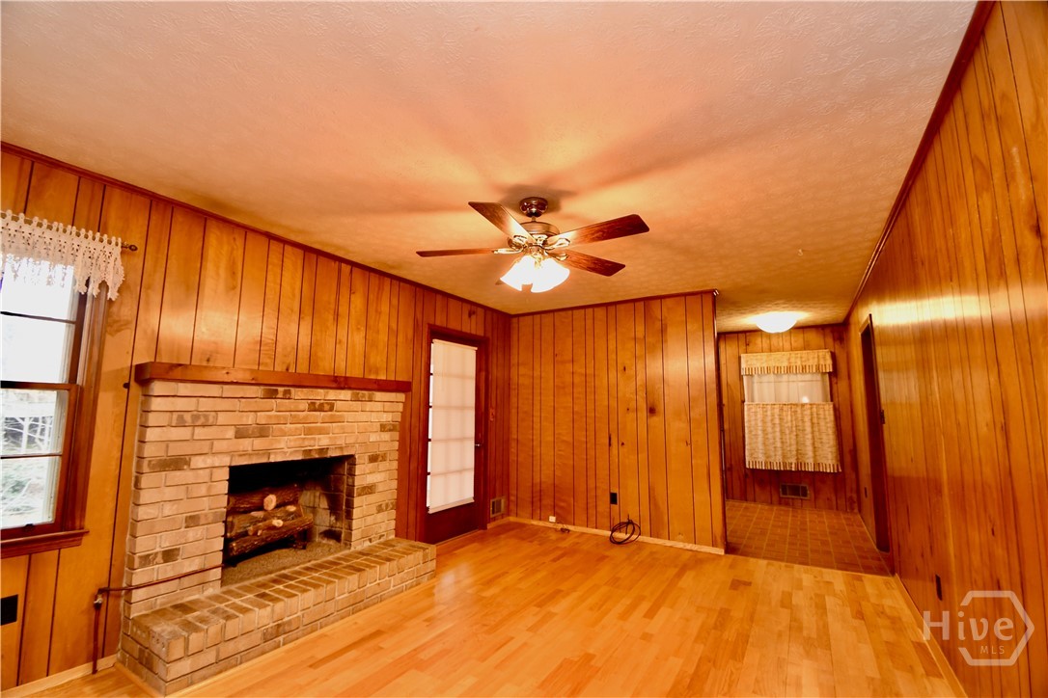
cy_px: 349
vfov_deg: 77.3
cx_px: 524
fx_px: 437
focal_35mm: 15
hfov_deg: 100.4
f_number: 4
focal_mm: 10
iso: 720
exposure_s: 1/60
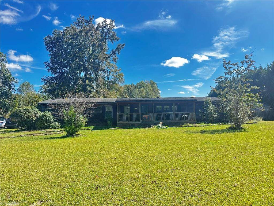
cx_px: 137
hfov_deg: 71.6
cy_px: 103
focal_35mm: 24
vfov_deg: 56.8
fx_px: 190
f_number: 1.78
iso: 80
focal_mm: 6.86
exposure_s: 1/816
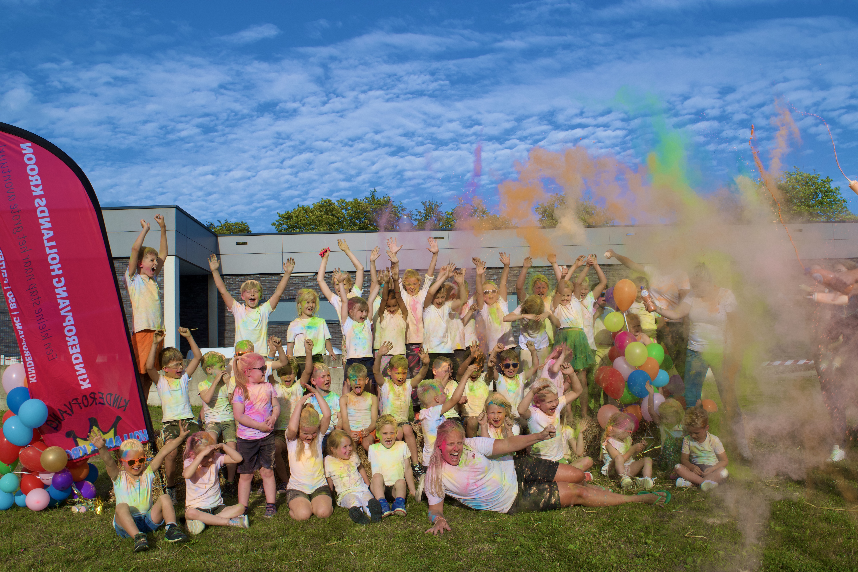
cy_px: 286
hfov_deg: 61.9
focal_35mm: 30
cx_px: 429
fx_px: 715
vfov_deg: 43.6
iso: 200
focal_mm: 20
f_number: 10
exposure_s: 1/400
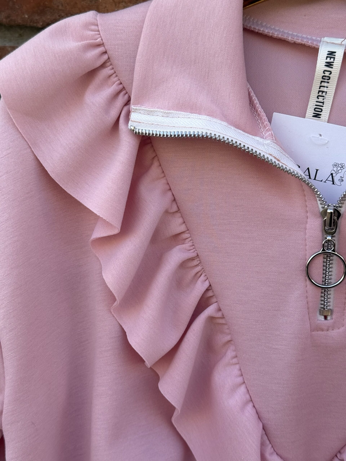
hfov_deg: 30.3
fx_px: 640
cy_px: 230
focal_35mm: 48
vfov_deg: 39.7
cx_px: 173
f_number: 1.78
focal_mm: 6.76
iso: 64
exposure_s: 1/1167
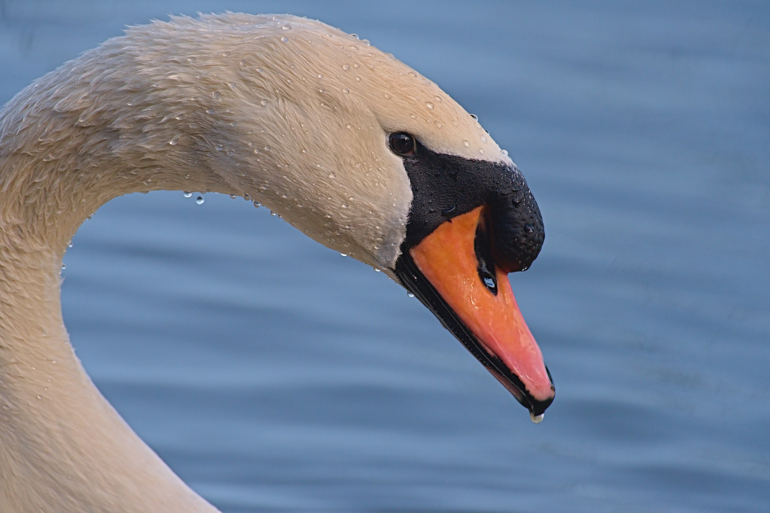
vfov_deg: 2.3
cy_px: 256
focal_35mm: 600
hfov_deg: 3.4
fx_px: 12835
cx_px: 385
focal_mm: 600
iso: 800
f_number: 9
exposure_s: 1/1600
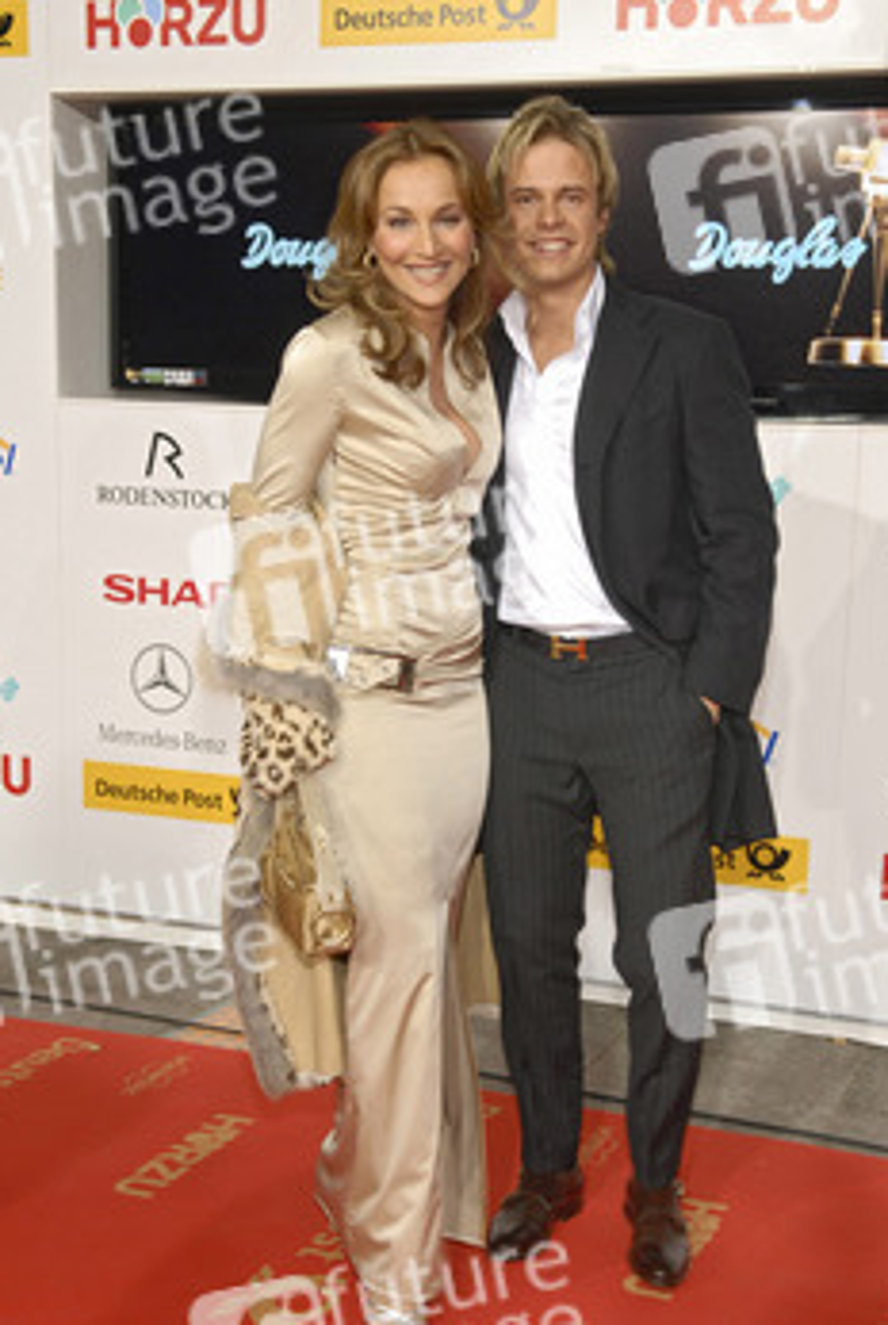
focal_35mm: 52
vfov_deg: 38.0
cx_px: 501
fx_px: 1916
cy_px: 758
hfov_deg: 26.1
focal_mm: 30
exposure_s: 1/60
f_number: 4.5
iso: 400
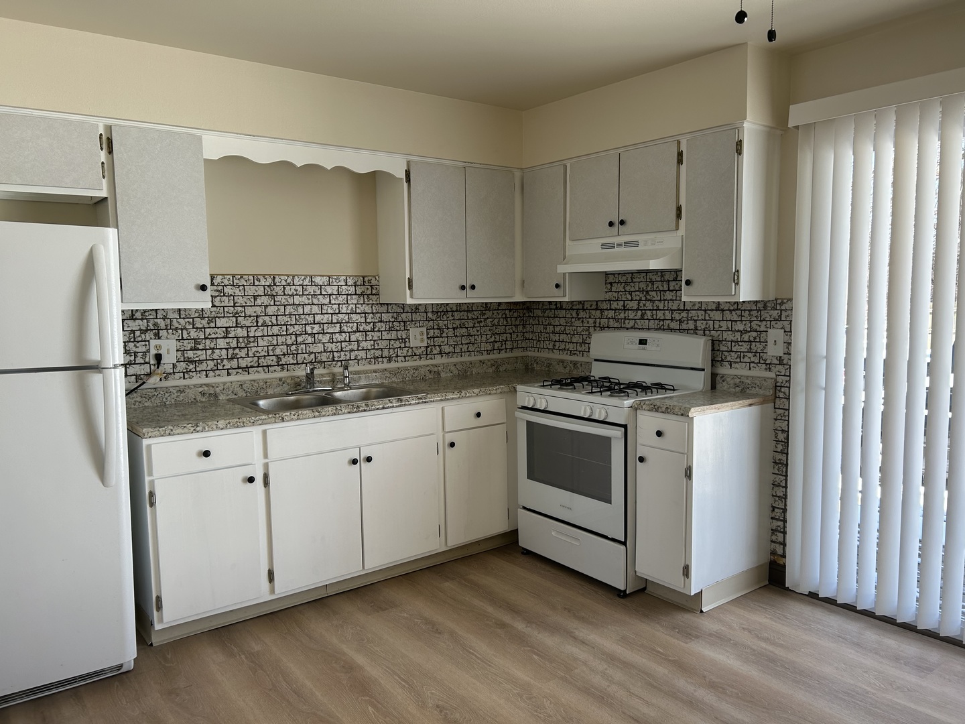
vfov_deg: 53.1
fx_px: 725
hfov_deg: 67.3
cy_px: 362
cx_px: 482
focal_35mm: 26
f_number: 1.5
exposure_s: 1/180
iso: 50
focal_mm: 5.7
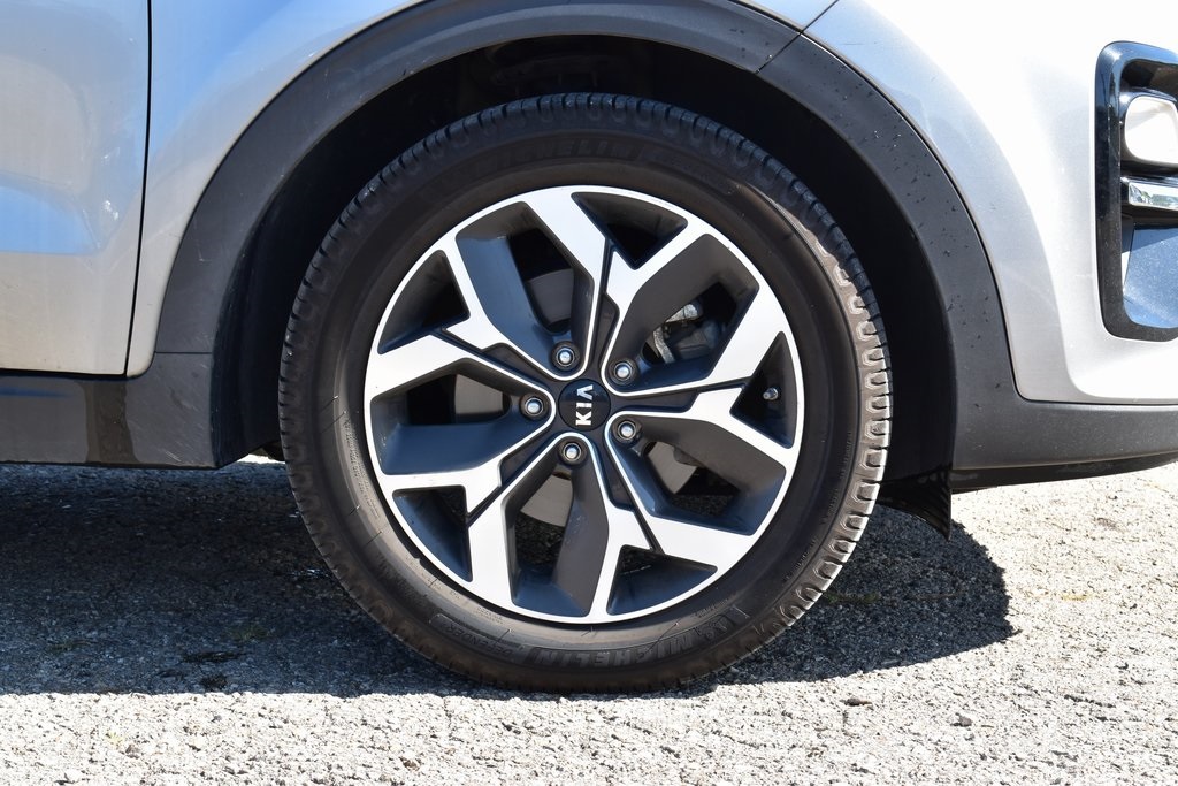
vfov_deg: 16.6
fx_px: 2700
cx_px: 589
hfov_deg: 24.6
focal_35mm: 82
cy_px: 393
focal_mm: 55
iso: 400
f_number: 9
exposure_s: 1/125
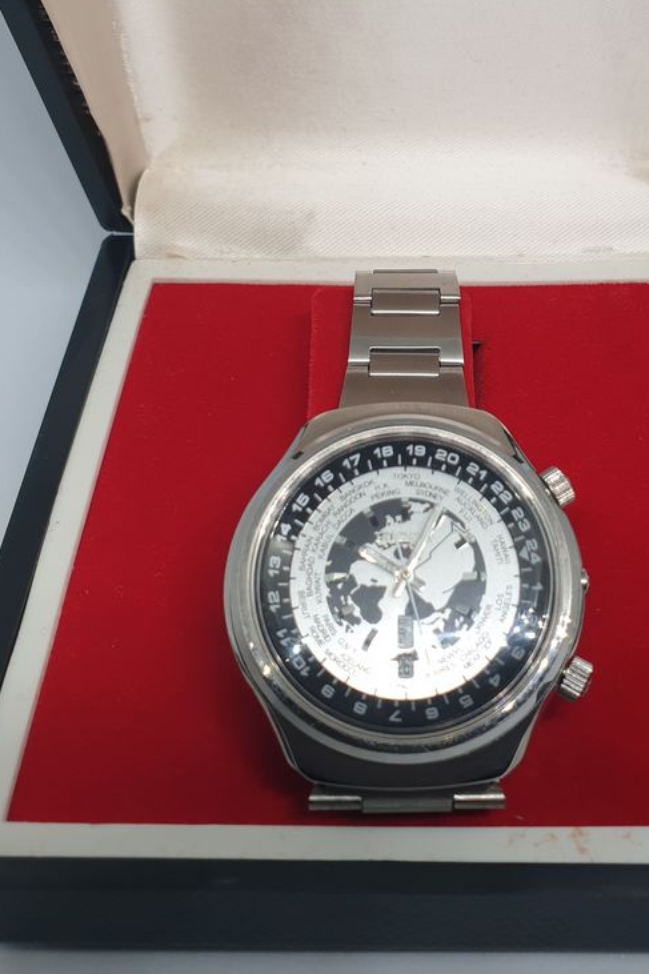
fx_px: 1001
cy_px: 334
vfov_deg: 51.1
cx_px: 441
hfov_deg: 35.5
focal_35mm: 37
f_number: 2.4
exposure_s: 1/100
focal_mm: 4.3
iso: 64
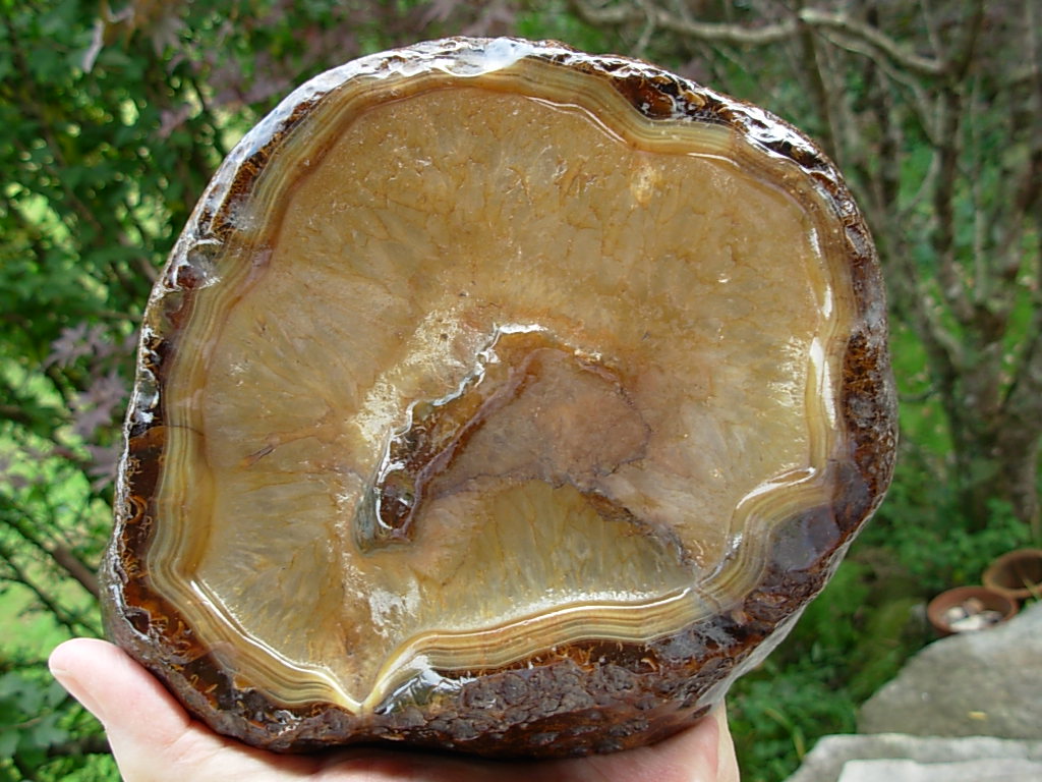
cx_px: 521
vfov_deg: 37.7
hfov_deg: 49.0
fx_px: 1144
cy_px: 391
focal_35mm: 38
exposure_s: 1/71.8
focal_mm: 6.3
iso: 50
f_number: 2.9
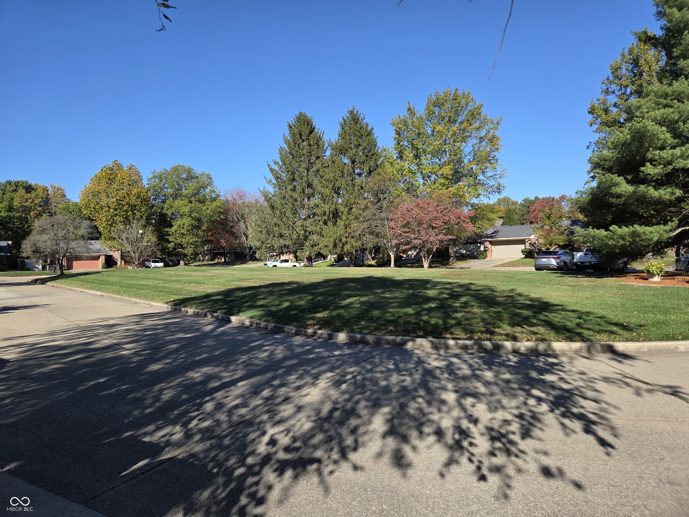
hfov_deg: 73.9
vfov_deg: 58.9
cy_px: 258
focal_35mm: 23
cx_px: 344
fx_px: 458
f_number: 1.8
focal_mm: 5.4
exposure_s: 1/4021
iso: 80
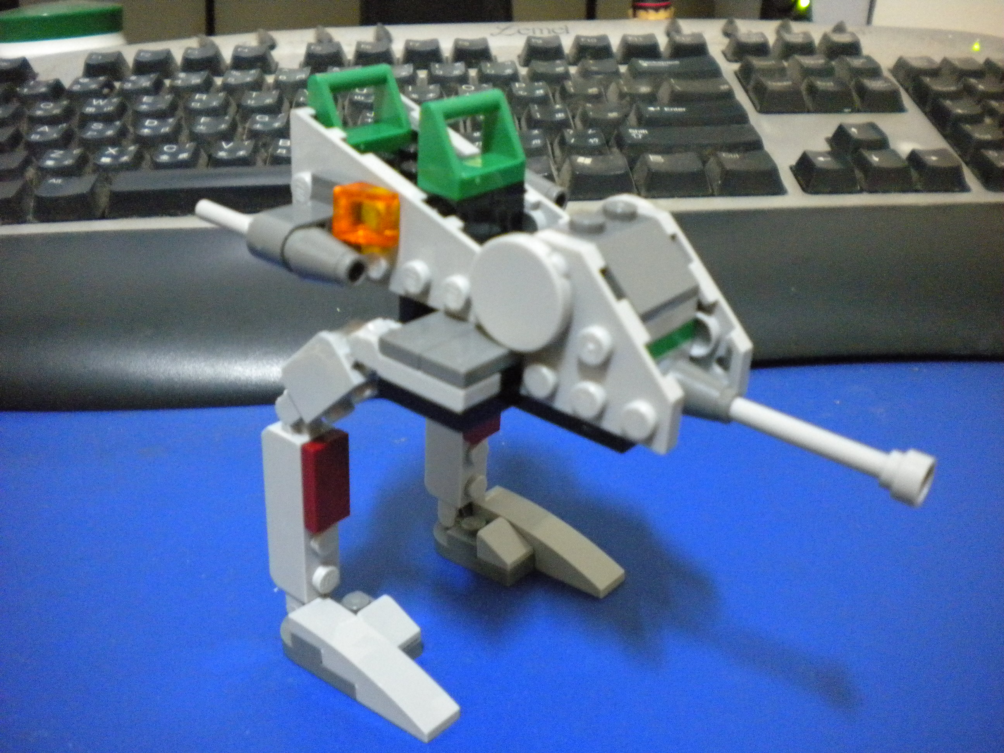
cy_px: 376
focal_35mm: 35
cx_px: 502
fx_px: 1015
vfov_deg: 40.7
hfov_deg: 52.6
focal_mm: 6.3
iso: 800
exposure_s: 1/5.9
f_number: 3.1
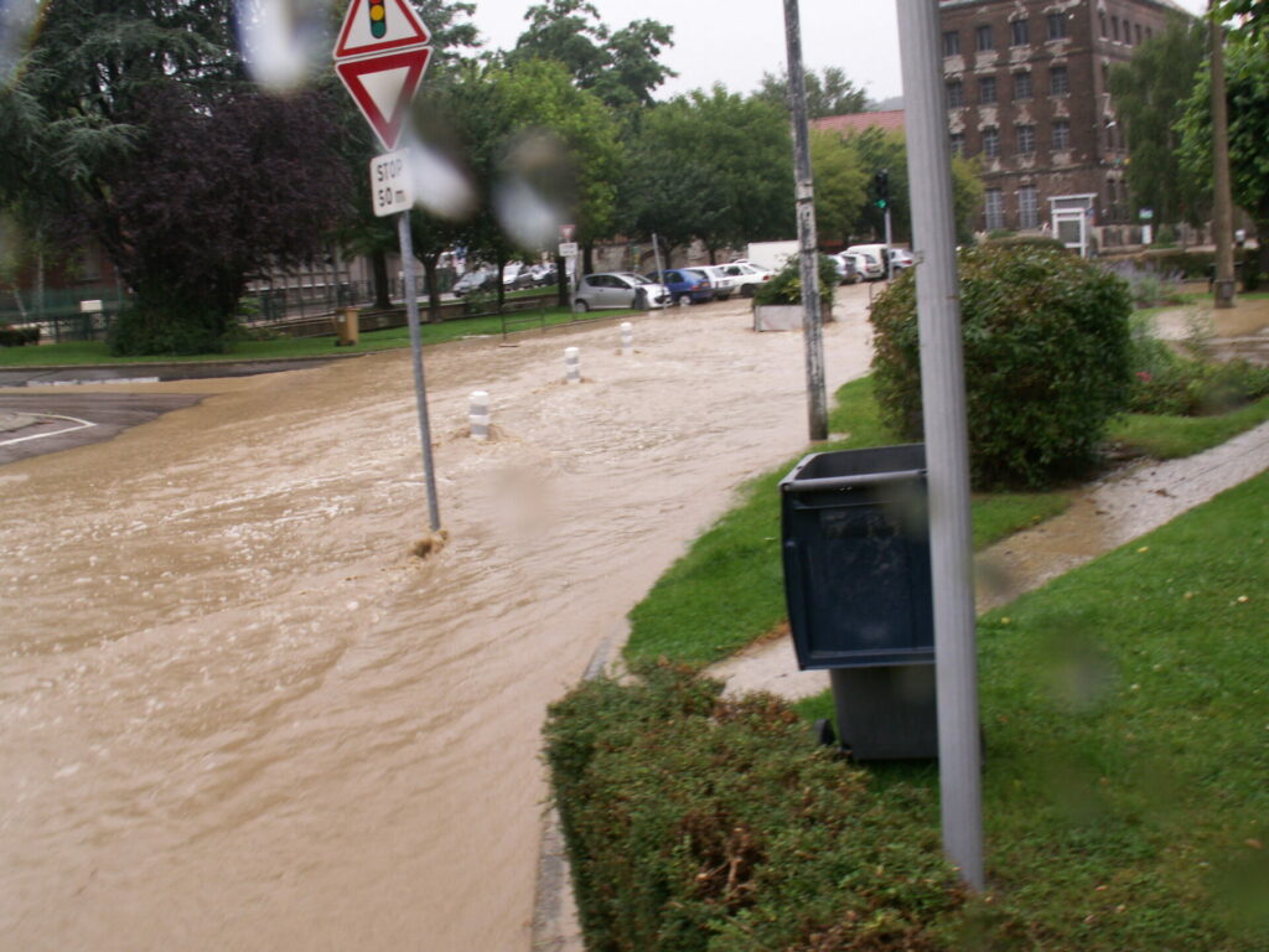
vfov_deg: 40.7
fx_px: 1283
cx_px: 634
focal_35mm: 35
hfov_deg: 52.6
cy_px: 476
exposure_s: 1/30
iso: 50
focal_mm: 5.86
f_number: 7.1
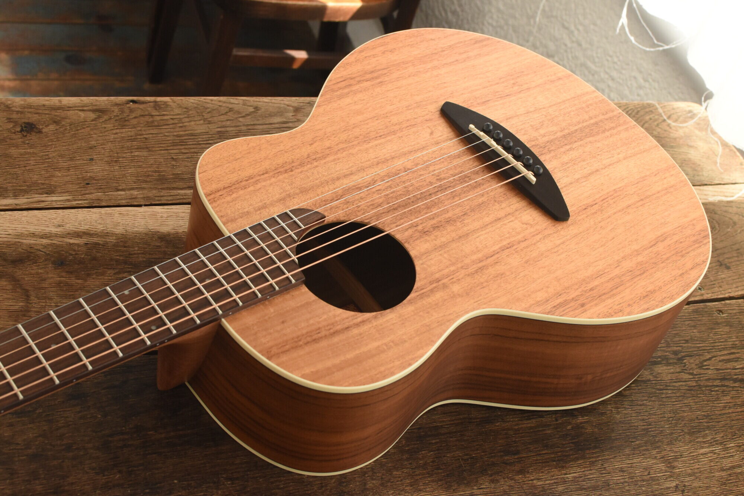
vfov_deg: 25.7
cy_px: 248
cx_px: 372
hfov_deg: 37.9
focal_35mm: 52
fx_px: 1085
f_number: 8
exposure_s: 1/60
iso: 1400
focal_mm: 35
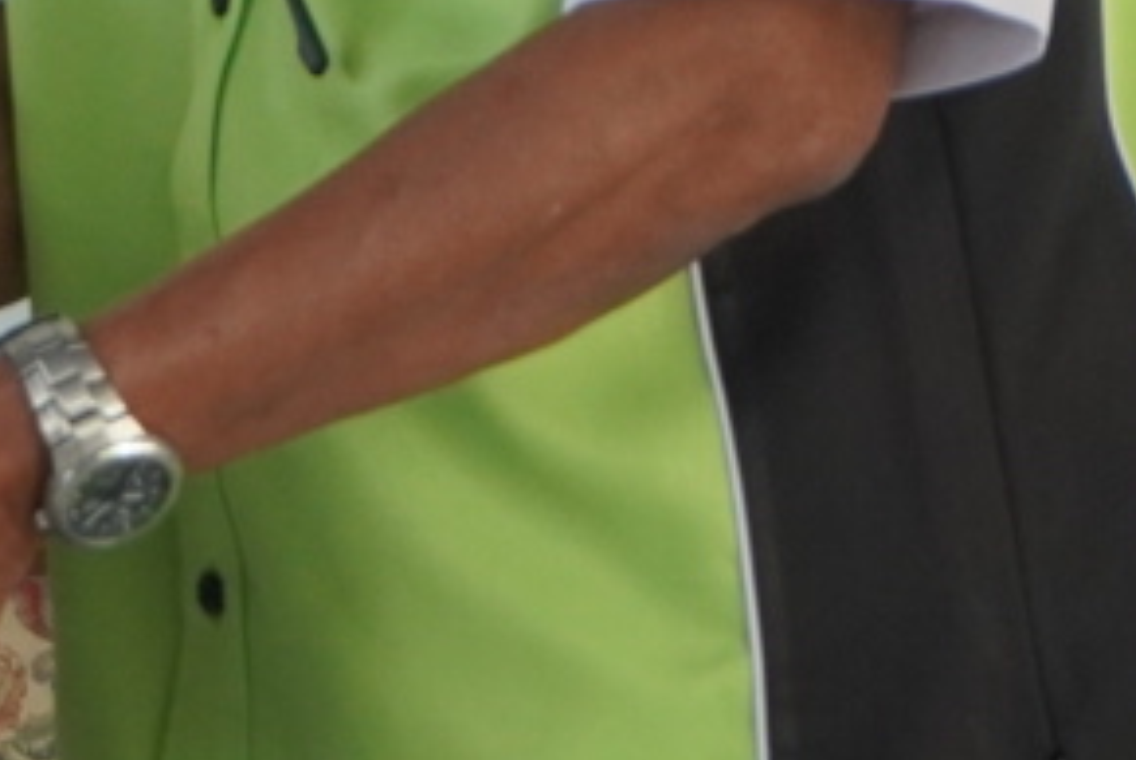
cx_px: -345
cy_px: -474
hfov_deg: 4.9
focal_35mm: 418
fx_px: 13203
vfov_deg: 3.3
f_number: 5.6
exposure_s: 1/160
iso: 800
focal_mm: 50
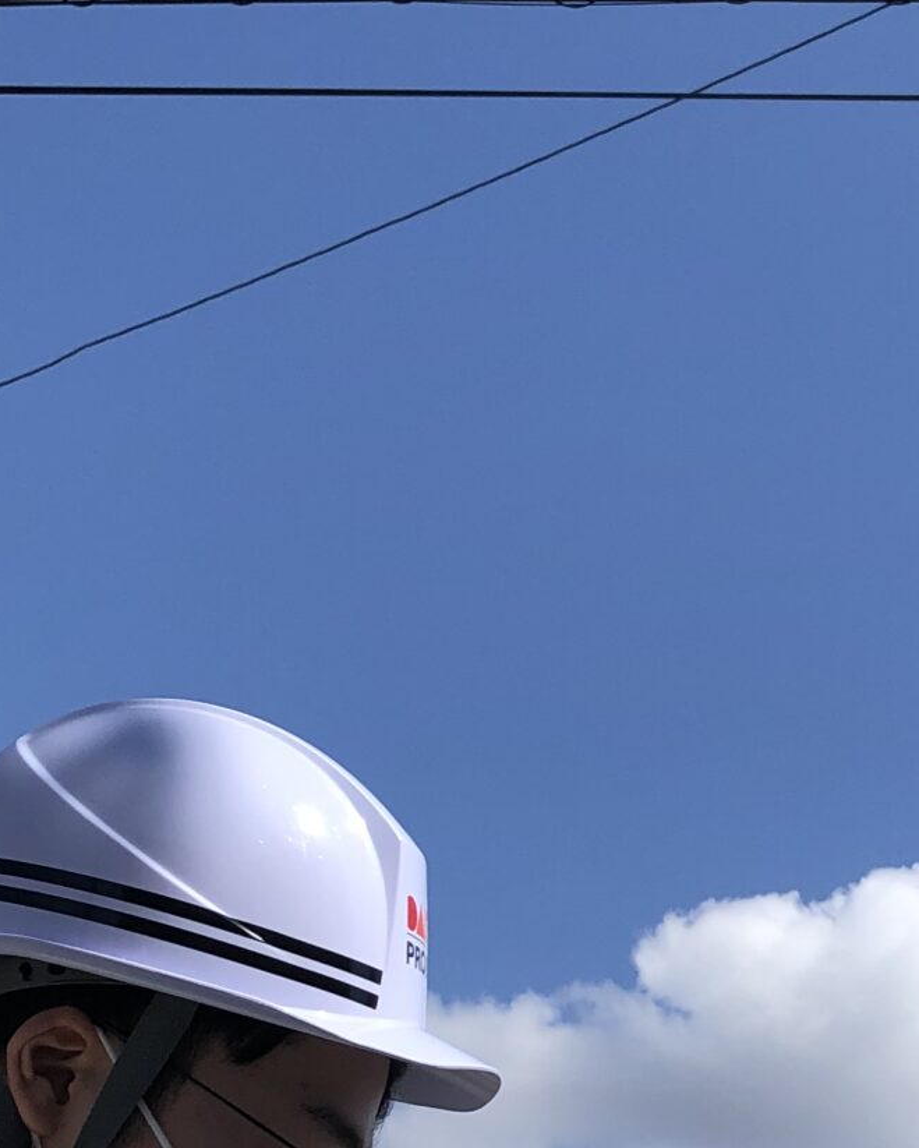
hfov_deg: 17.4
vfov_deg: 22.0
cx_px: 1019
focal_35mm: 85
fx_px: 2888
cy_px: 992
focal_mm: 3.99
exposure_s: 1/2825
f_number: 1.8
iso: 20
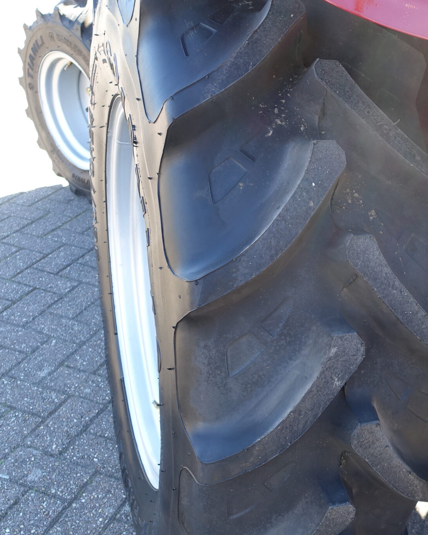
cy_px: 317
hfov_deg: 35.2
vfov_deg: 43.6
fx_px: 665
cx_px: 297
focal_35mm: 42
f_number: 3.5
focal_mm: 8.8
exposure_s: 1/80
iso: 125
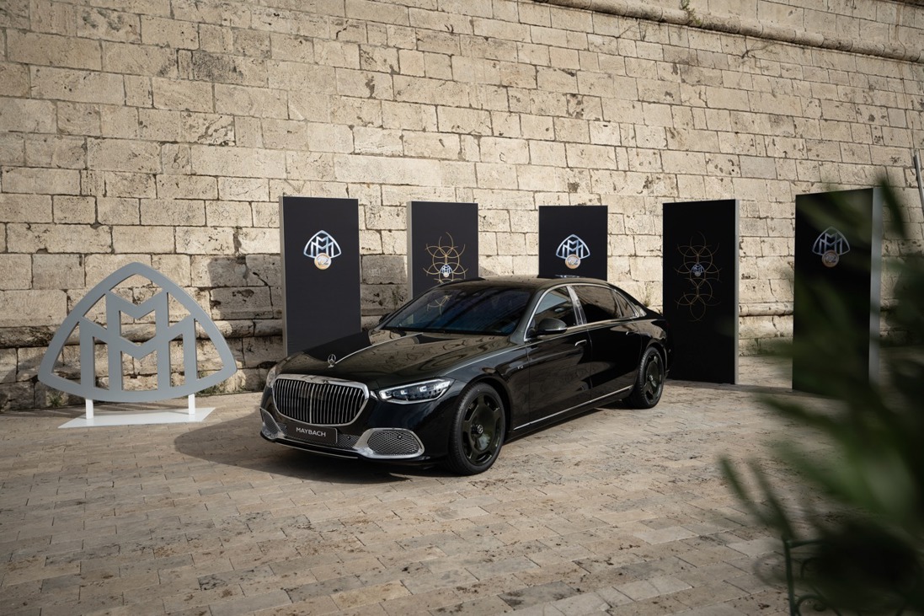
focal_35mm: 31
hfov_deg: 60.3
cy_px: 308
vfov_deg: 42.3
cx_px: 462
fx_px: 795
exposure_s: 1/2000
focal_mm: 31
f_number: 2.8
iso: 100
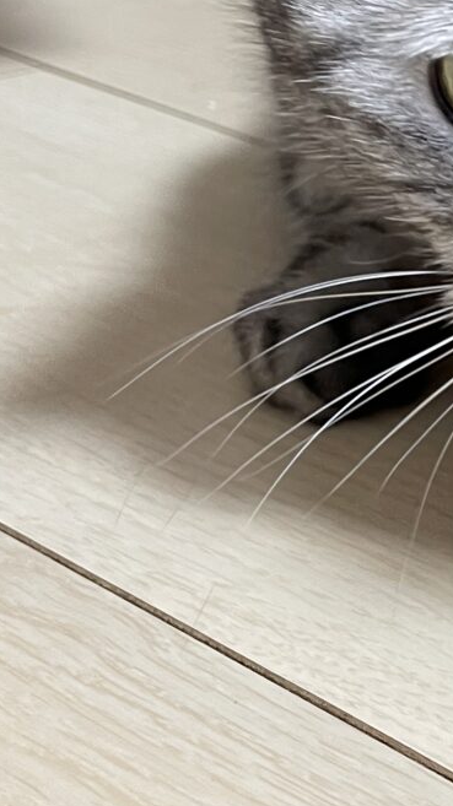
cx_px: 654
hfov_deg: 16.1
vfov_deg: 30.5
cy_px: 323
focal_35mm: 69
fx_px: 1475
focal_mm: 4.2
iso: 160
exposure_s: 1/50
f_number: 1.6
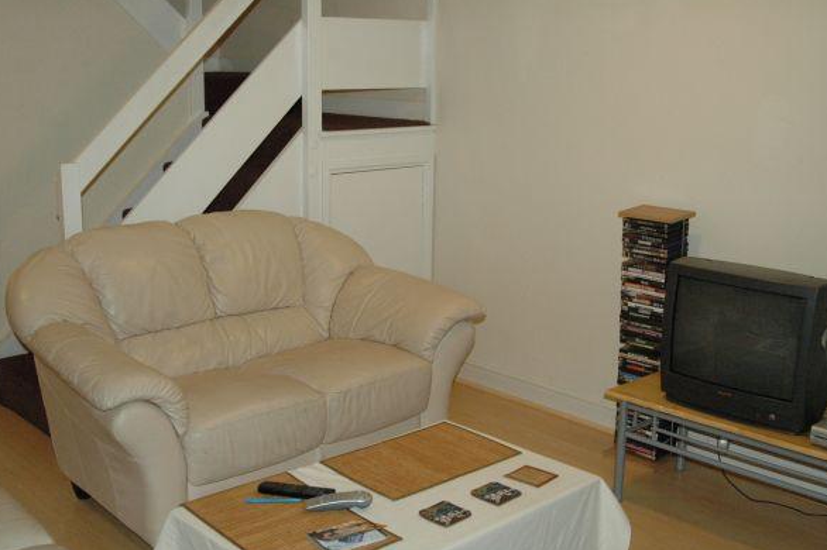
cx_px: 414
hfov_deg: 45.5
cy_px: 273
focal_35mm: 43
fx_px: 987
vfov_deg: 31.2
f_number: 5
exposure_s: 1/60
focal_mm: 28
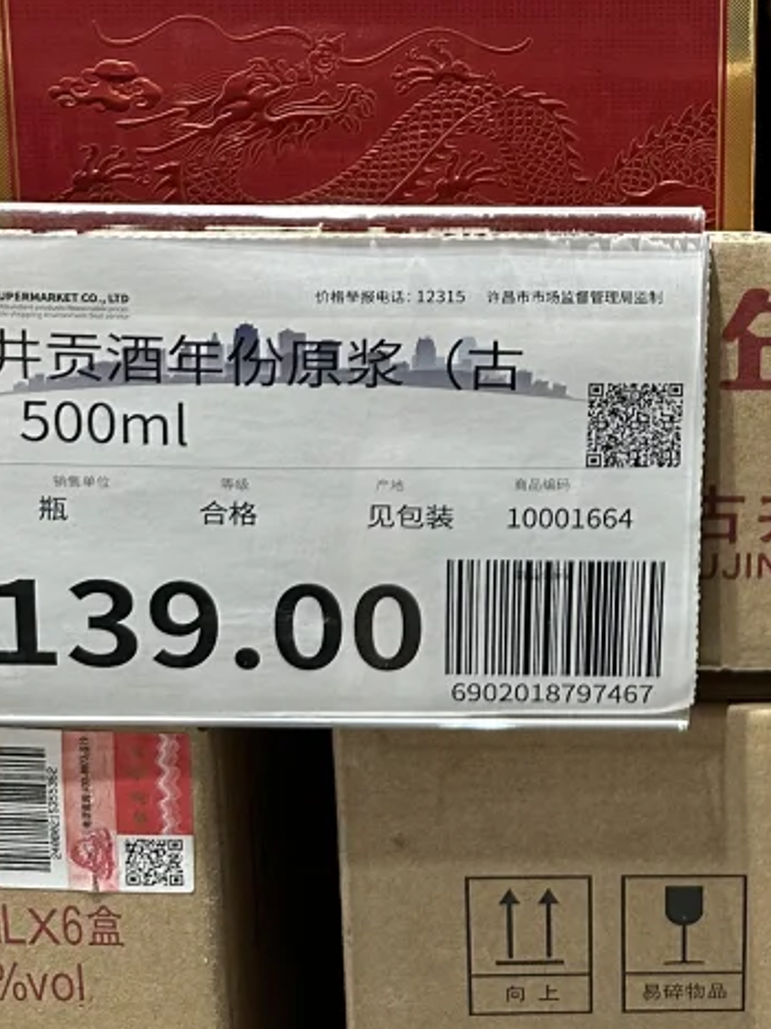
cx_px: 824
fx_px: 2199
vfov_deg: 23.2
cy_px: -324
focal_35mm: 74
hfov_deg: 19.2
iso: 160
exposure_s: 1/100
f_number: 1.78
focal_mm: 6.86
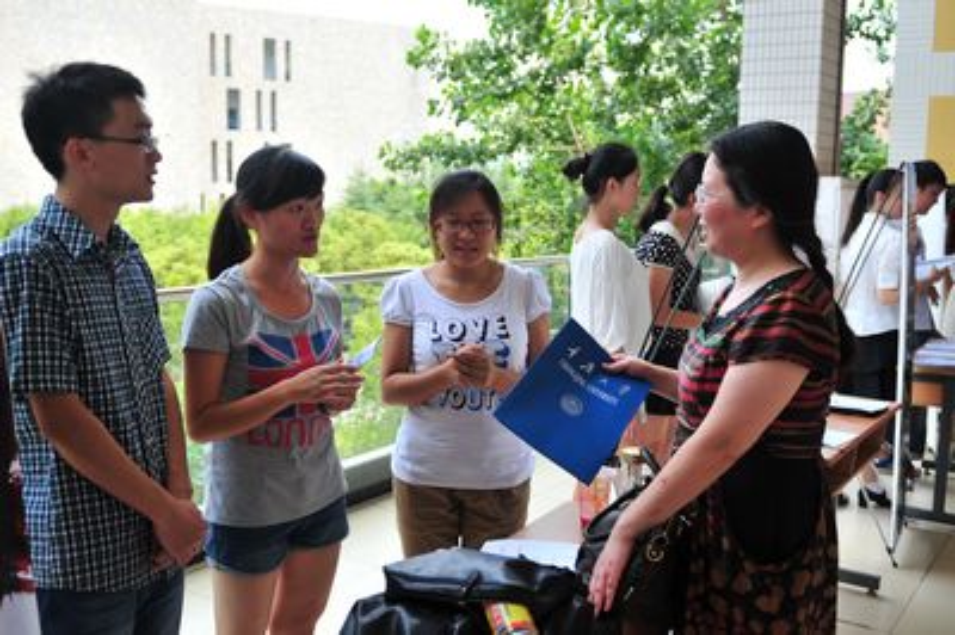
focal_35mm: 36
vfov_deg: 36.8
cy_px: 318
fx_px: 954
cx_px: 478
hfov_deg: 53.2
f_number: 2.8
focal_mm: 24
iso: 200
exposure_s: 1/1000
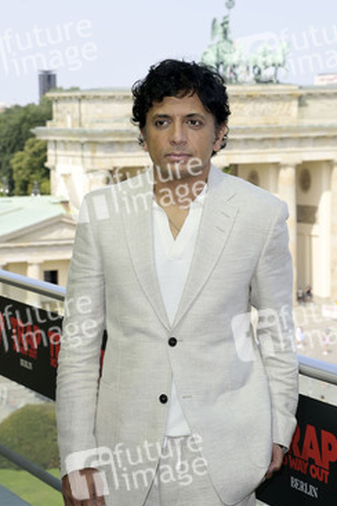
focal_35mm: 94
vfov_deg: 21.7
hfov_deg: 14.6
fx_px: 1320
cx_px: 177
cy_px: 260
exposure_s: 1/250
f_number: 10
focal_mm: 86
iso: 250
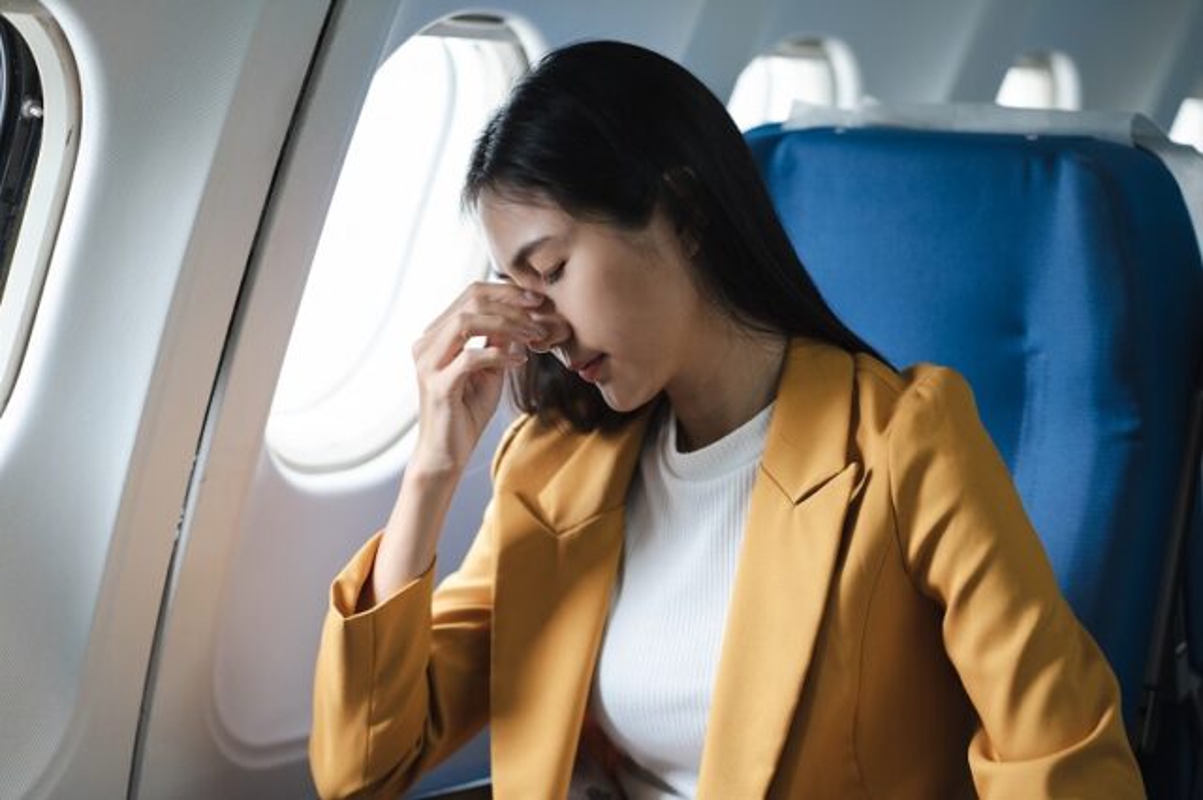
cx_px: 602
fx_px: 2839
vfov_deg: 16.1
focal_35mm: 85
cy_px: 400
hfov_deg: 23.9
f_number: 2.5
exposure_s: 1/160
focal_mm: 85
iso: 320
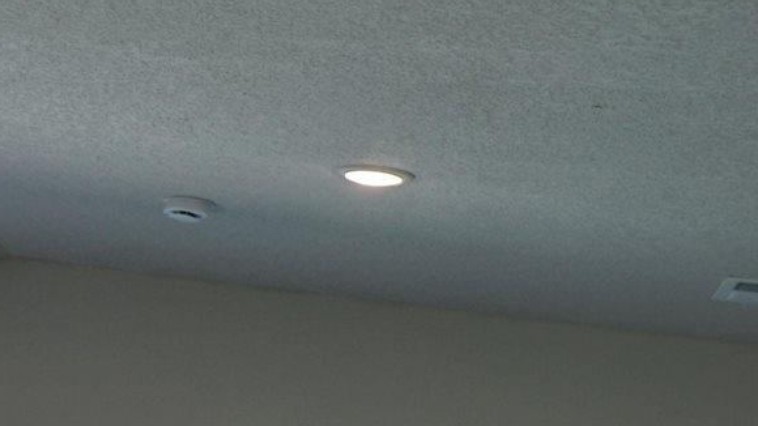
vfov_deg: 9.6
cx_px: -1144
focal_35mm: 111
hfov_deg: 13.3
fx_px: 2231
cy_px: 1034
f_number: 2.5
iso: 100
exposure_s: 1/60
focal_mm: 20
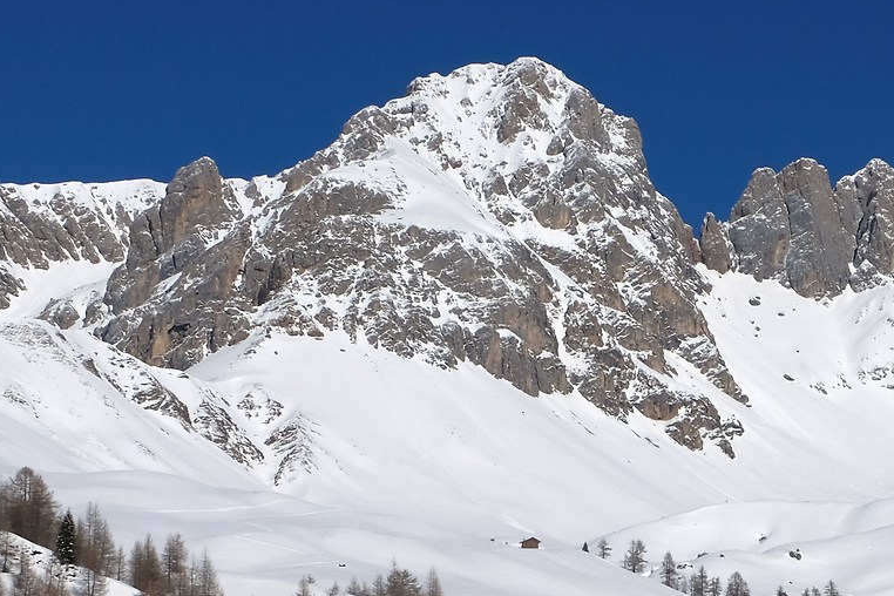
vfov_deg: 13.0
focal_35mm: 104
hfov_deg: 18.7
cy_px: 569
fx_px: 2582
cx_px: 1025
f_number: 9
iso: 200
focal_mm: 22.2
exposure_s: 1/2200
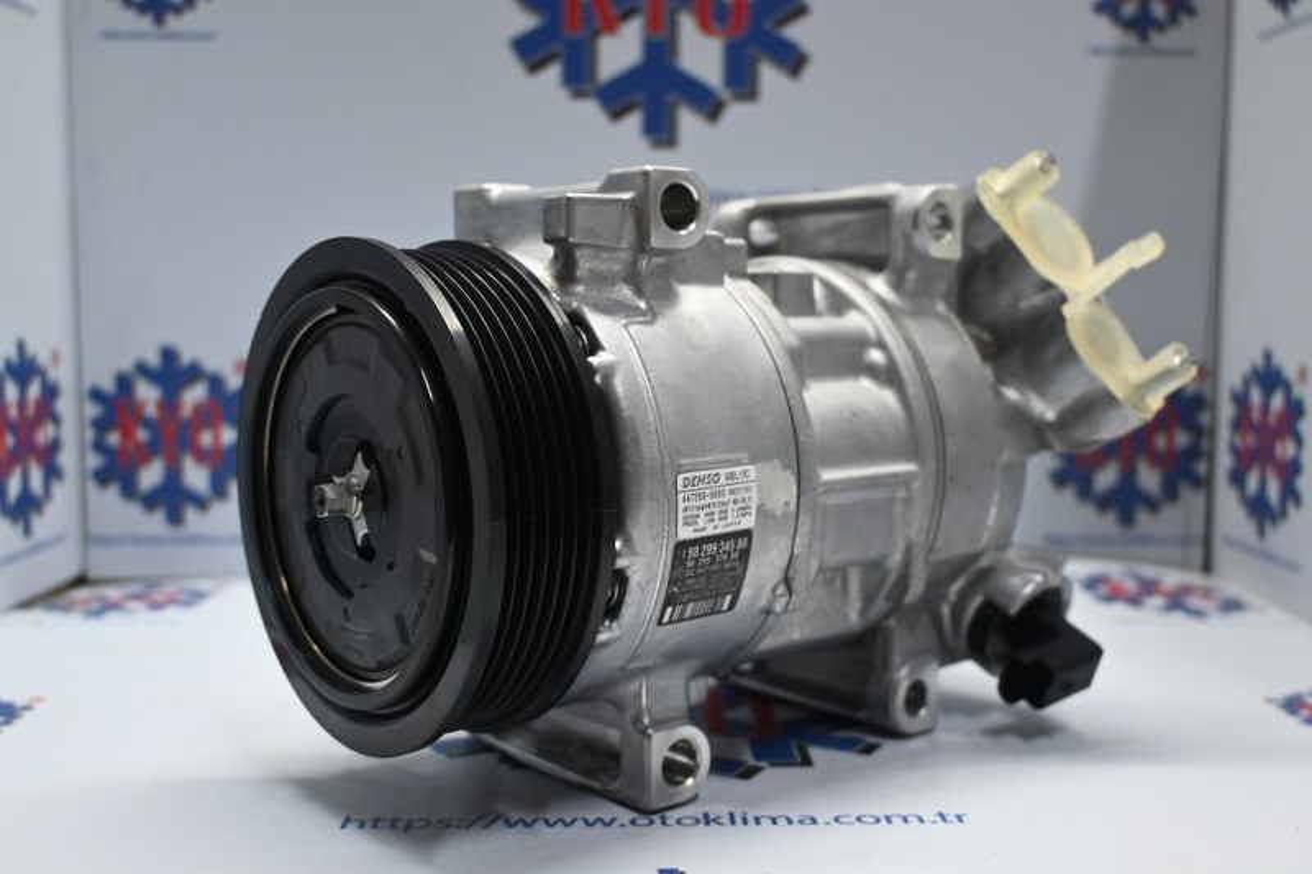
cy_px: 437
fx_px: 1366
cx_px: 656
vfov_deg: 35.5
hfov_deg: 51.3
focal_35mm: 38
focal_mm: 25
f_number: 4.2
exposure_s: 1/125
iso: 1400
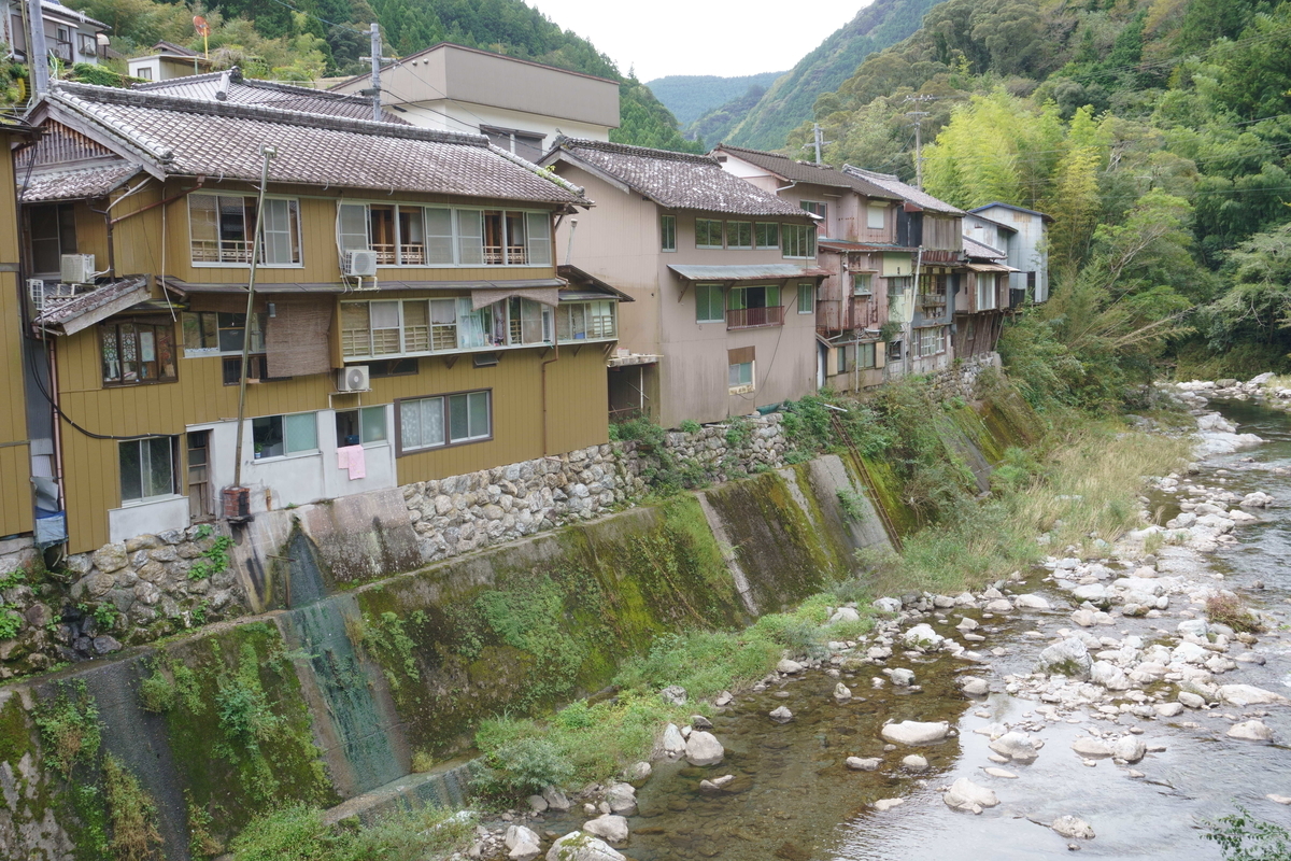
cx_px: 646
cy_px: 430
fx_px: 1291
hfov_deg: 53.1
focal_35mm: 36
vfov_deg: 36.9
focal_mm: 24
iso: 160
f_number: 8
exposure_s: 1/80
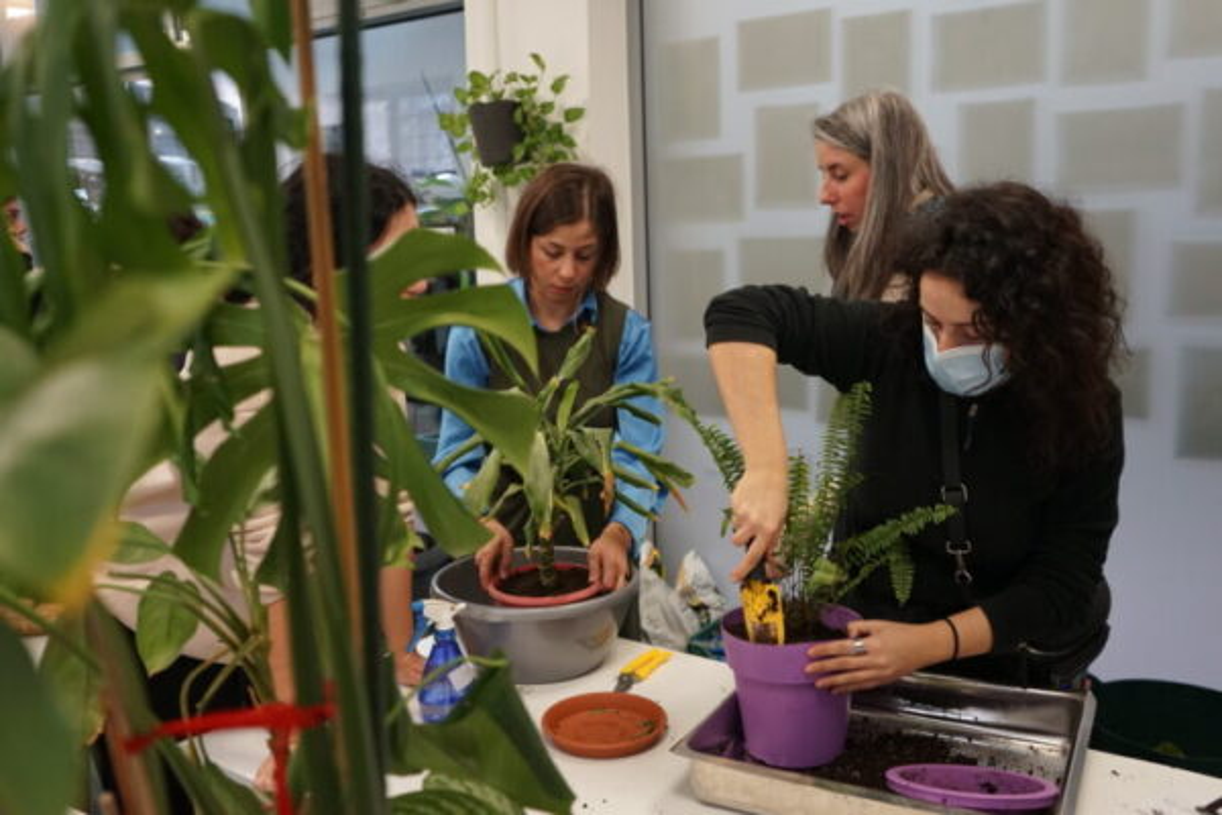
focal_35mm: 31
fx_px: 1052
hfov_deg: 60.3
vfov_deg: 42.3
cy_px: 408
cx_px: 611
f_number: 4
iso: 1600
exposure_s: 1/160
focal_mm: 31
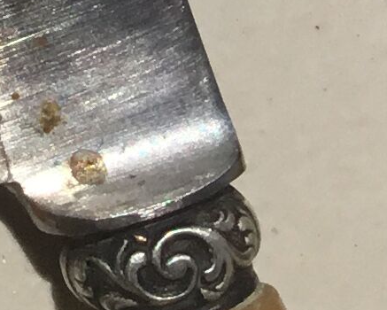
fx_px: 2590
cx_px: -711
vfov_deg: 6.3
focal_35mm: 226
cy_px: -626
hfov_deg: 7.6
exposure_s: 1/4292
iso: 25
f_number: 2.4
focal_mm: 3.3
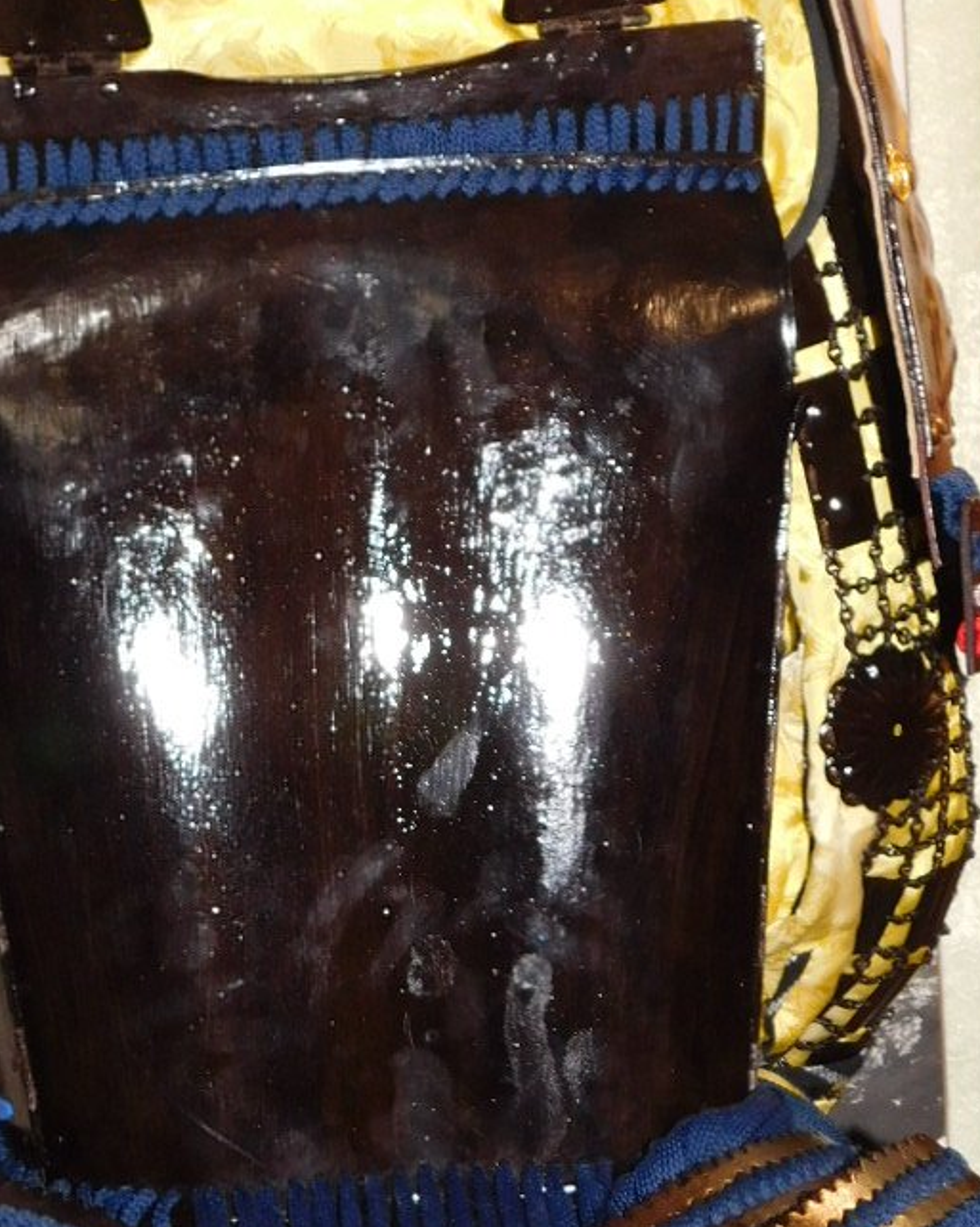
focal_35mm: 73
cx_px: 288
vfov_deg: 26.0
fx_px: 2649
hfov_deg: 20.8
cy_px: 730
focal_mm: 5.3
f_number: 3.2
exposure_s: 1/30
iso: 200
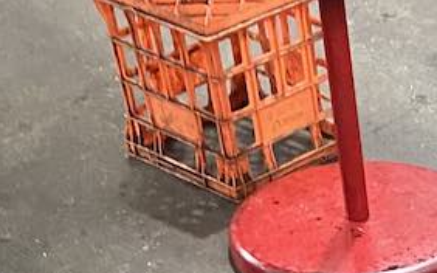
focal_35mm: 124
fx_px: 1476
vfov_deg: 8.2
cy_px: 931
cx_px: 583
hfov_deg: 15.9
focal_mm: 4.25
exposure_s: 1/50
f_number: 1.8
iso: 200
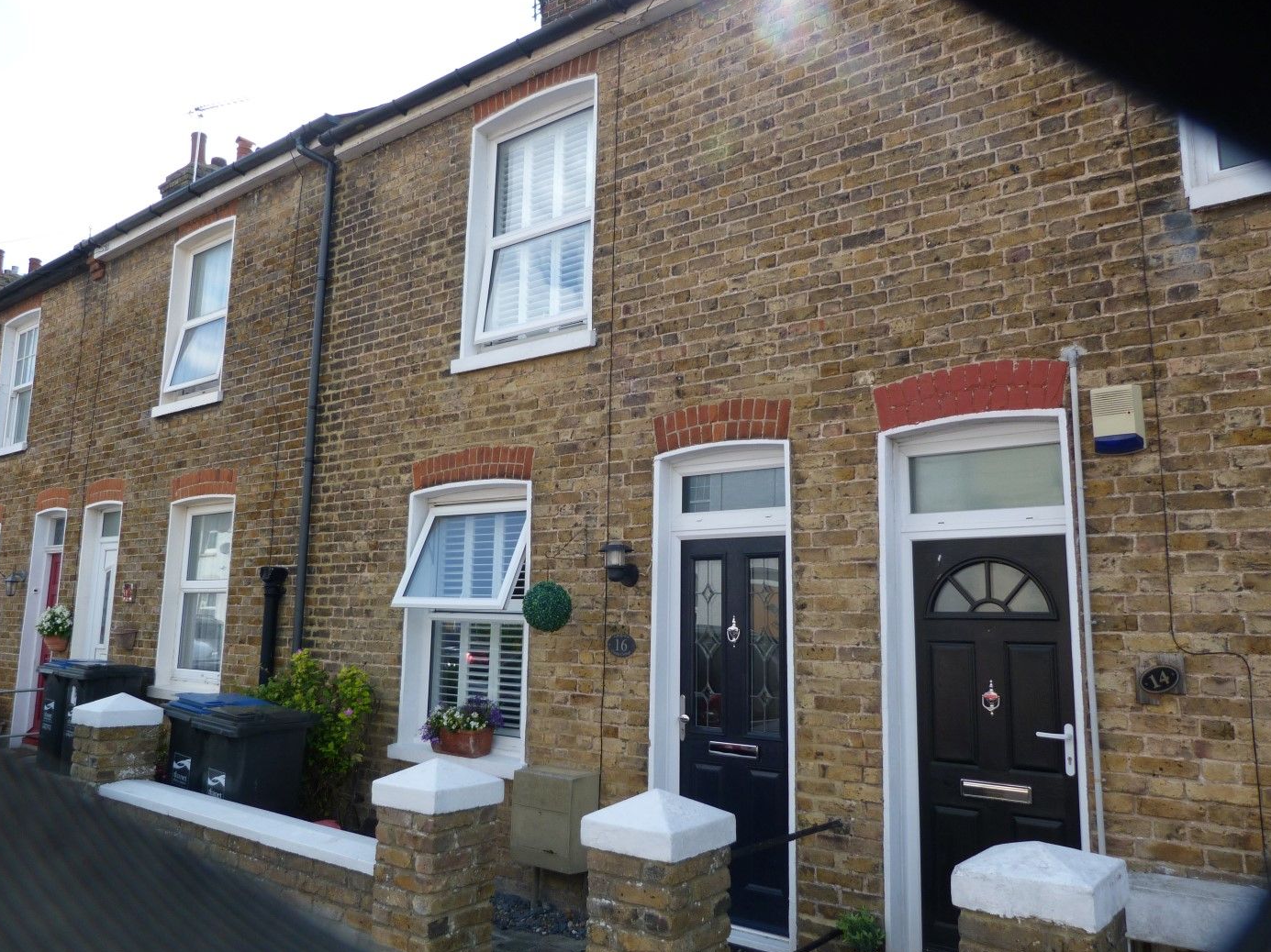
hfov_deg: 67.3
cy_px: 460
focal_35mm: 26
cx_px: 622
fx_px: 954
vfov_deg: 53.0
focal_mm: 4.5
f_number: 2.8
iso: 80
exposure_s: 1/400
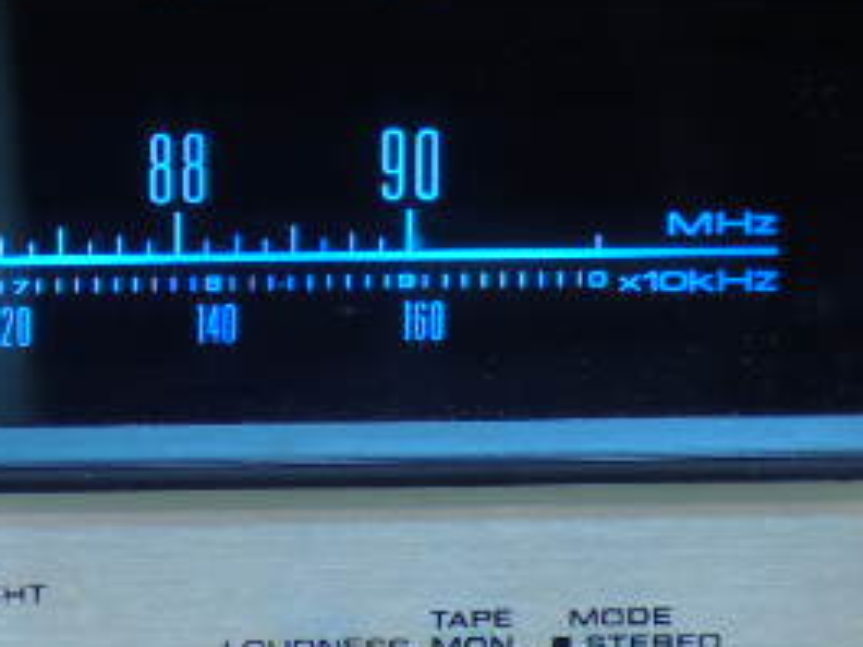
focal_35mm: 485
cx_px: 713
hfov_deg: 4.1
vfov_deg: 3.1
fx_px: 12091
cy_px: 301
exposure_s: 1/2
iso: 100
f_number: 4.7
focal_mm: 36
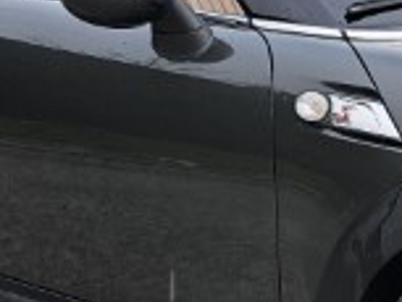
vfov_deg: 15.4
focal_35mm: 96
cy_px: 215
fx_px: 1116
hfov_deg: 19.9
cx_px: 378
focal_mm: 6.3
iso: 32
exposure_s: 1/180
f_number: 1.7
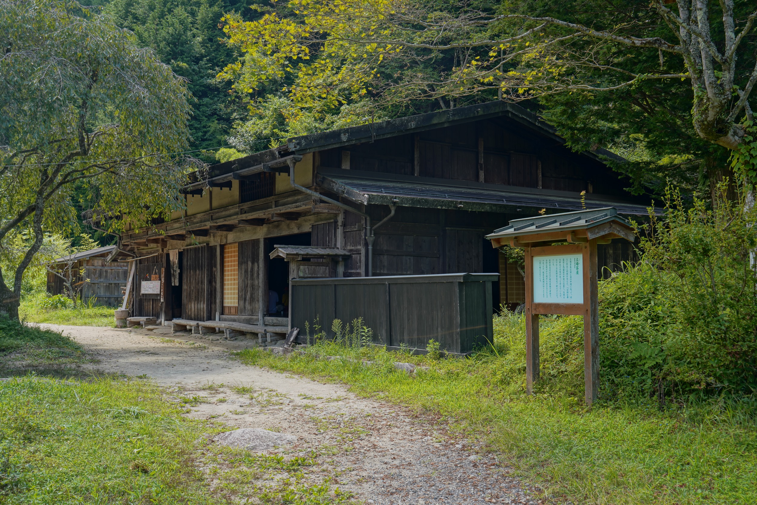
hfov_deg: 50.7
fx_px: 799
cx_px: 378
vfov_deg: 35.1
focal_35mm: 38
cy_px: 252
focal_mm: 38
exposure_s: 1/30
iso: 100
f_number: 8
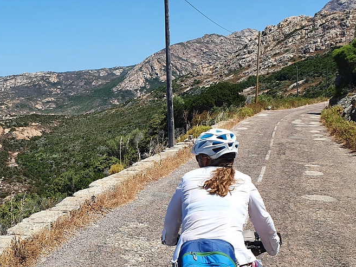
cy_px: 190
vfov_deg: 25.4
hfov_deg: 32.3
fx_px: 586
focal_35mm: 57
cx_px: 46
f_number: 2.4
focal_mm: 4.32
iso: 50
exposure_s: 1/1688
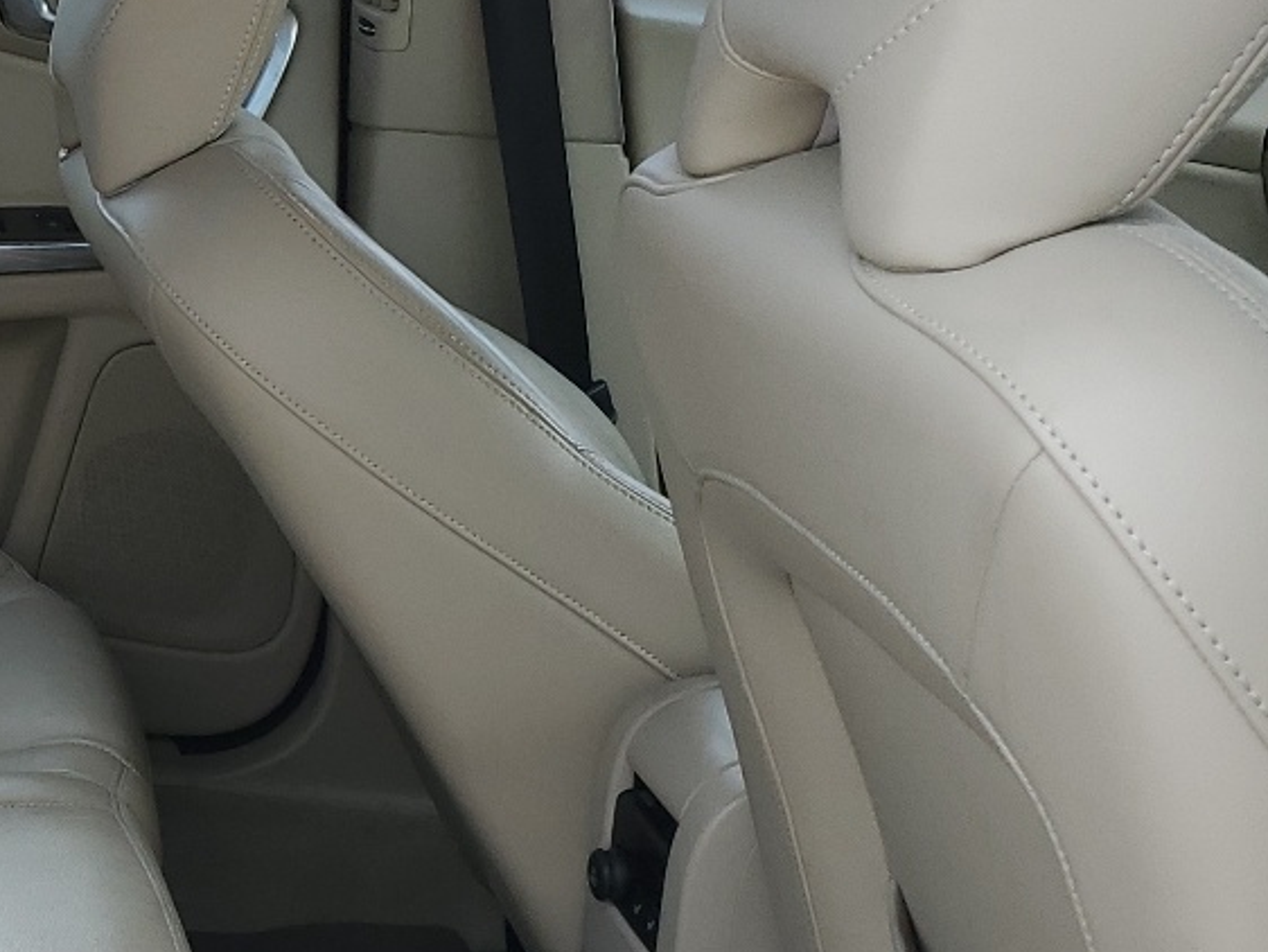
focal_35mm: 74
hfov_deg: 24.0
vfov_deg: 19.8
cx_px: -235
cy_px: 724
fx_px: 2712
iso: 50
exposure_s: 1/526
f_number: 1.5
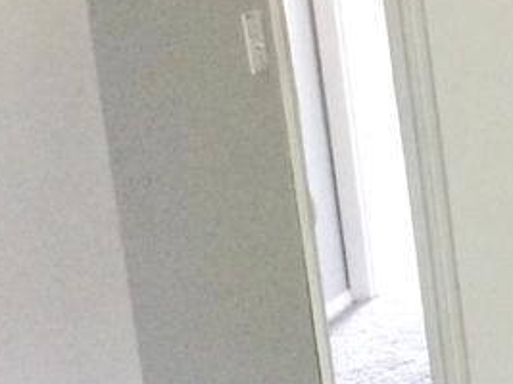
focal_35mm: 119
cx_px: 957
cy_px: 36
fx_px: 1763
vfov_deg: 12.3
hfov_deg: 14.4
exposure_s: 1/30
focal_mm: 3.3
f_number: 2.4
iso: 200
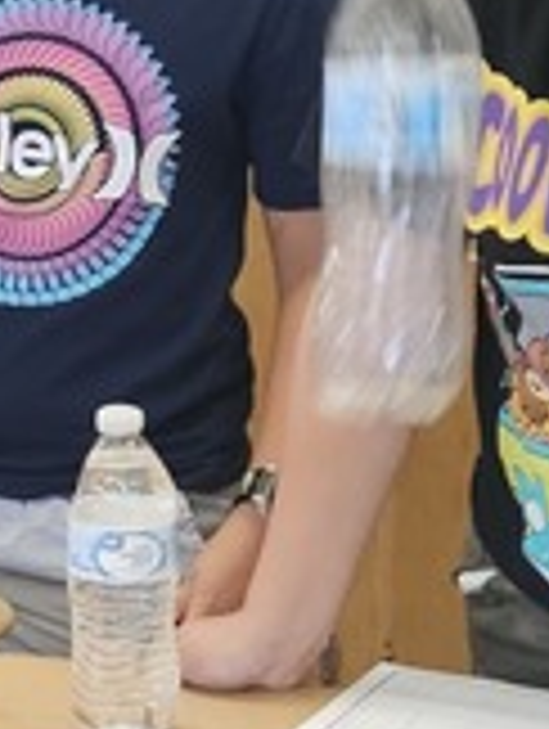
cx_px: 104
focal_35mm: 145
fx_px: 3058
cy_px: 698
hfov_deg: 10.2
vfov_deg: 13.4
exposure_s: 1/120
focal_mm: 5.4
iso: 160
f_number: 1.8
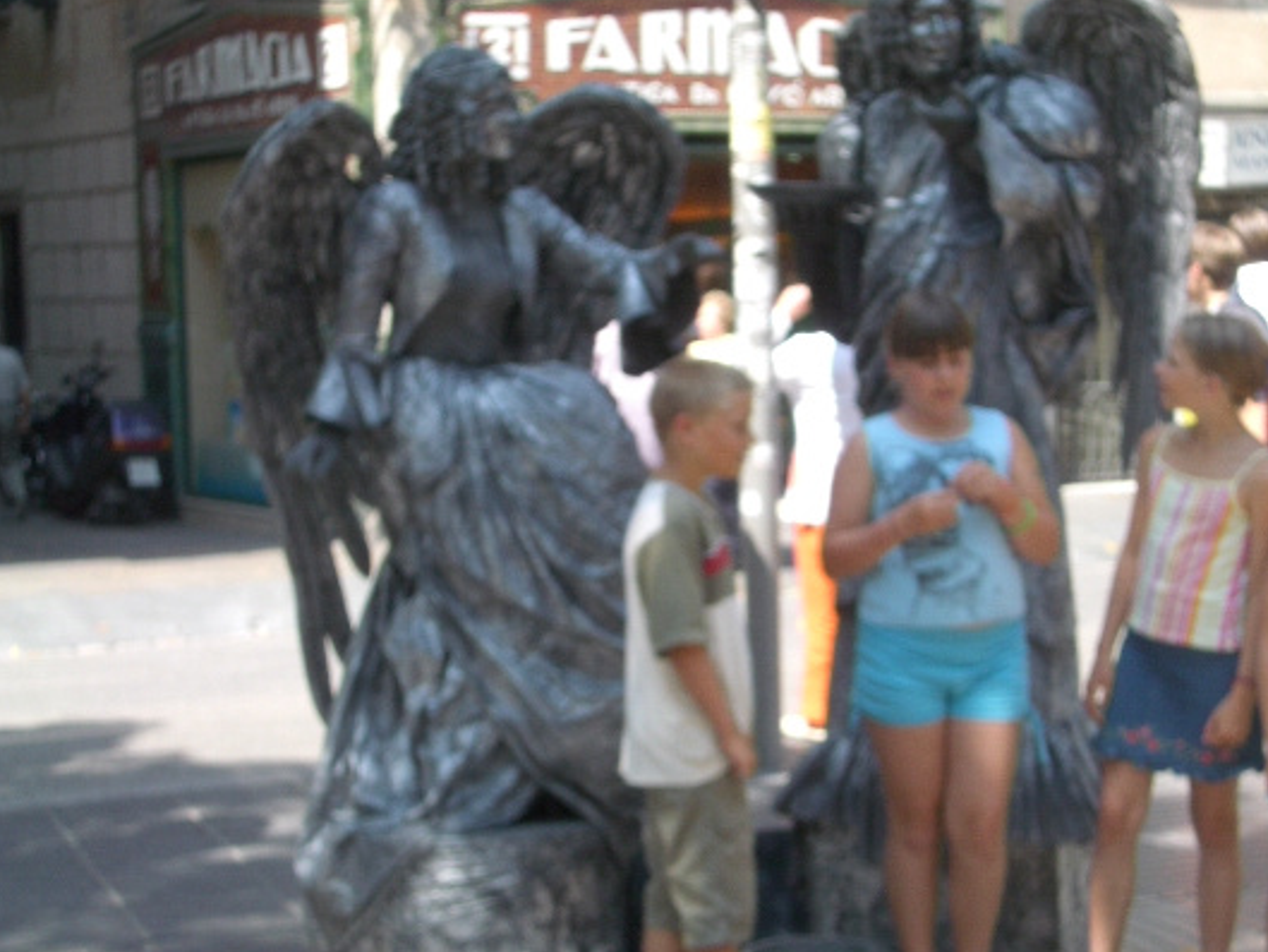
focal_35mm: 75
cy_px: 537
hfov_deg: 25.9
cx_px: 757
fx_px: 2748
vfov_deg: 19.6
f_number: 3.5
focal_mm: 10.2
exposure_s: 1/250
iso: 50
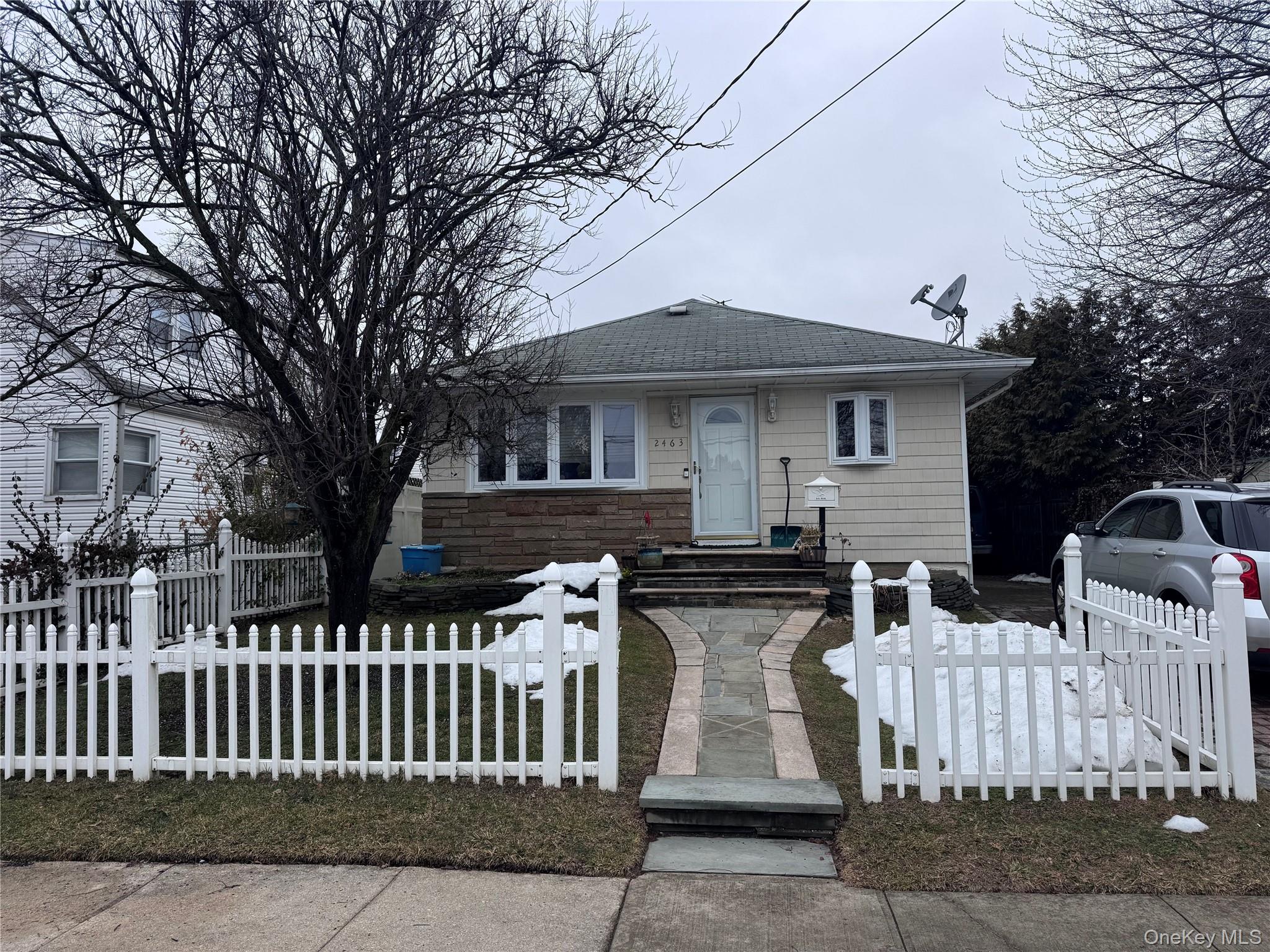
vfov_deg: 56.8
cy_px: 476
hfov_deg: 71.6
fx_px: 881
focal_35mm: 24
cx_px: 635
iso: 80
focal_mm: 6.76
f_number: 1.78
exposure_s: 1/2710
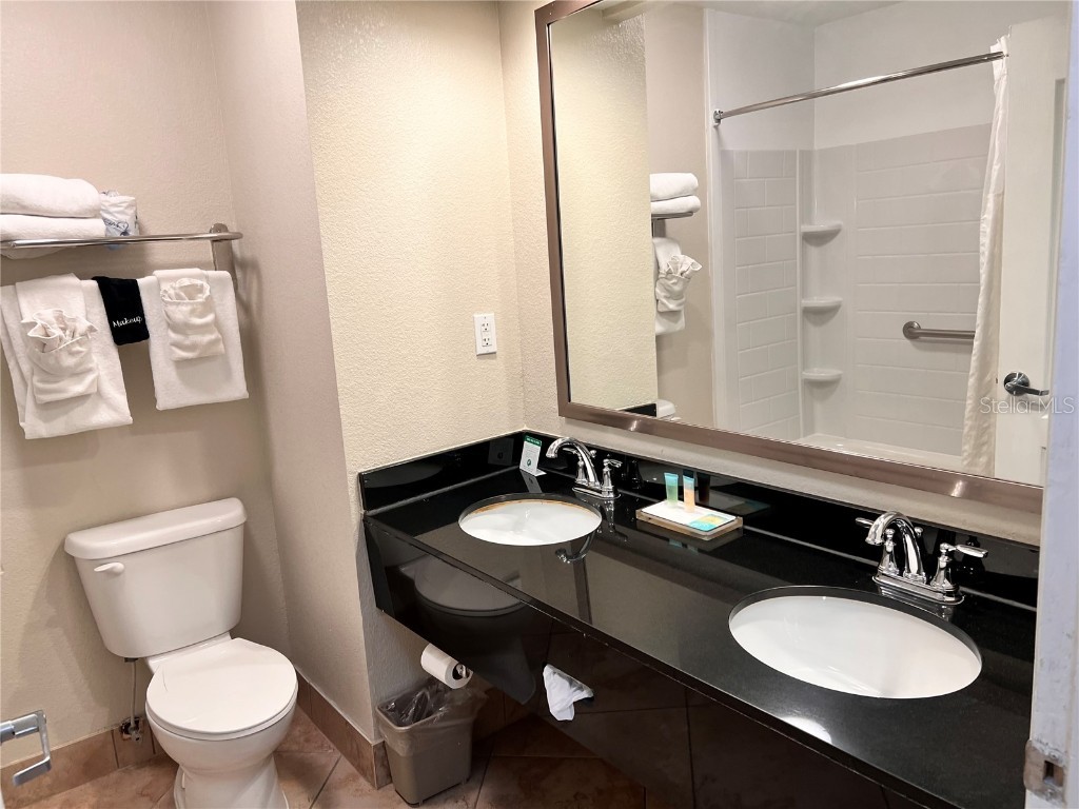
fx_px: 810
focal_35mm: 26
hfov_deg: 67.3
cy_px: 404
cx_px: 540
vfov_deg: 53.1
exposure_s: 1/120
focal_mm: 5.7
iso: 100
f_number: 1.5
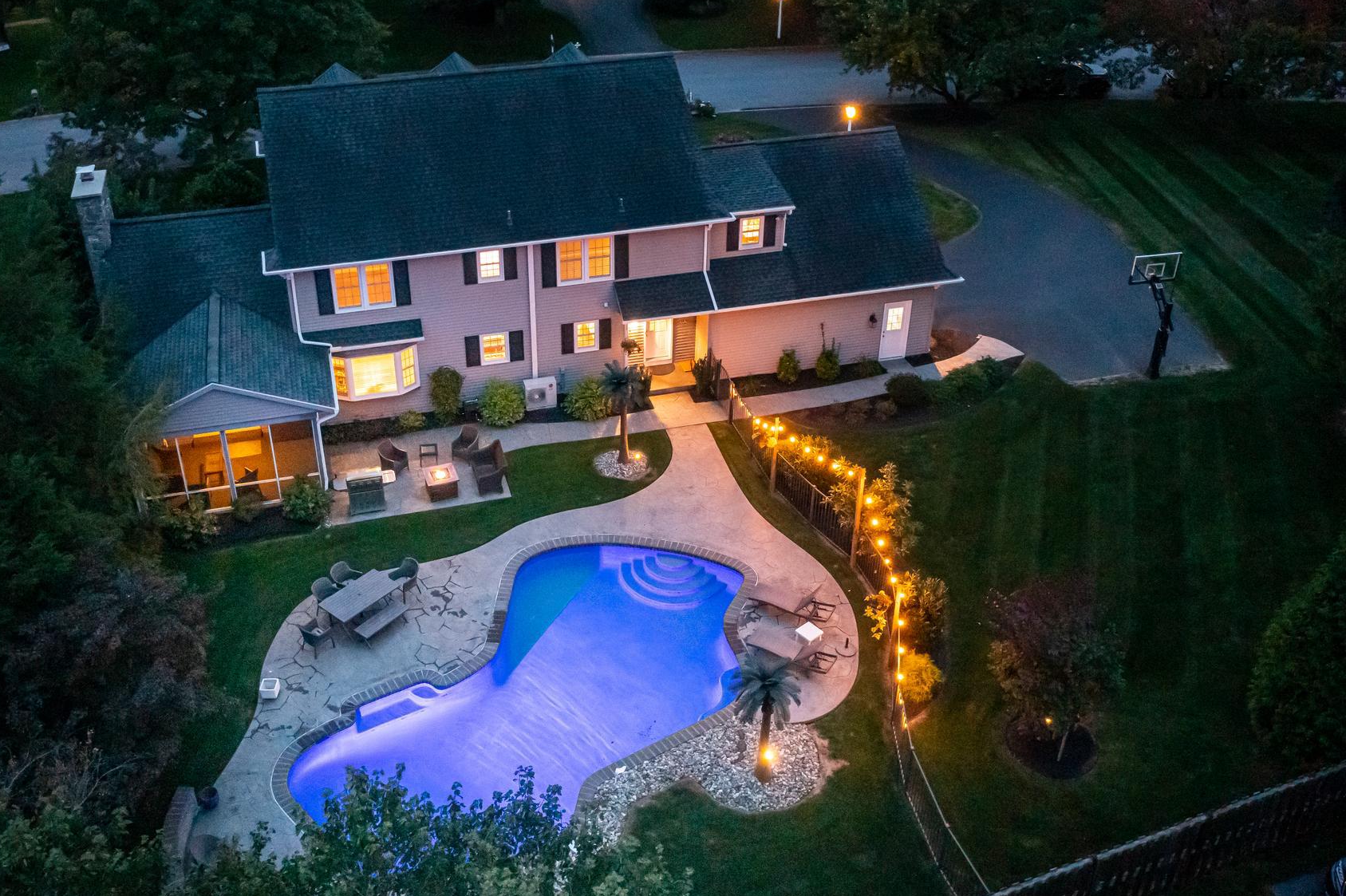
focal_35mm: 34
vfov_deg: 38.8
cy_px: 384
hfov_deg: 55.6
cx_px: 580
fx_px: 1271
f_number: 2.8
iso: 1600
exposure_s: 1/20
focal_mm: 10.26
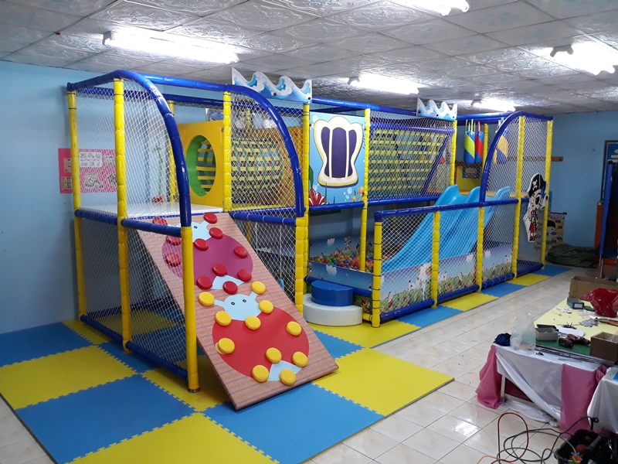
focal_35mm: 27
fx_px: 482
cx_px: 309
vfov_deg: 51.4
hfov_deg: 65.3
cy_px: 232
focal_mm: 3.71
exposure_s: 1/50
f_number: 1.7
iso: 200
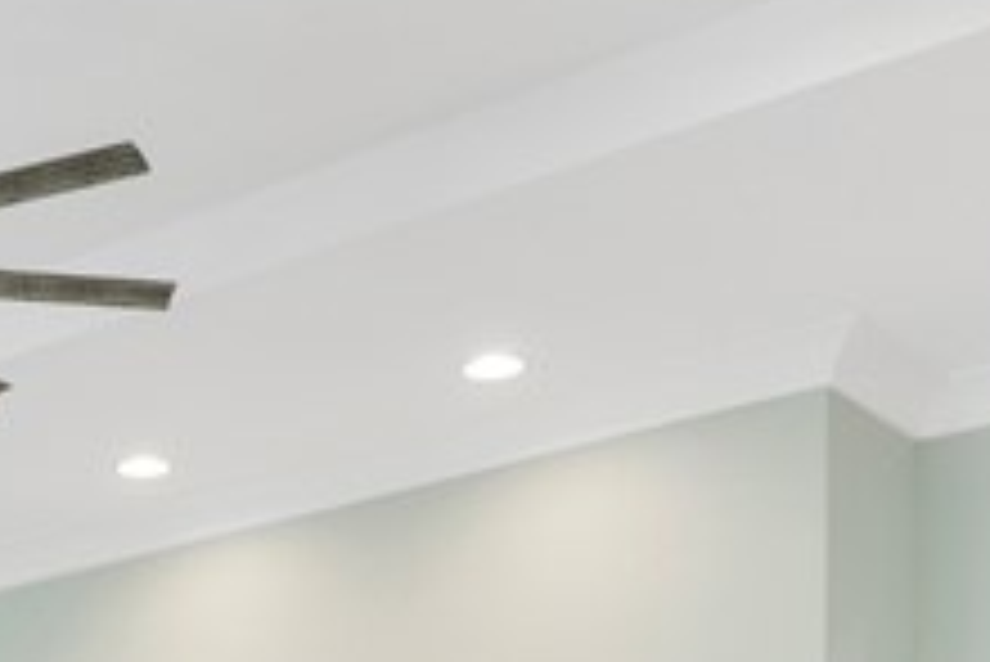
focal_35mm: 81
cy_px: 1202
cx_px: -171
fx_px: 2242
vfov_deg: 14.6
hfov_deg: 23.0
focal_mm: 11
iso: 320
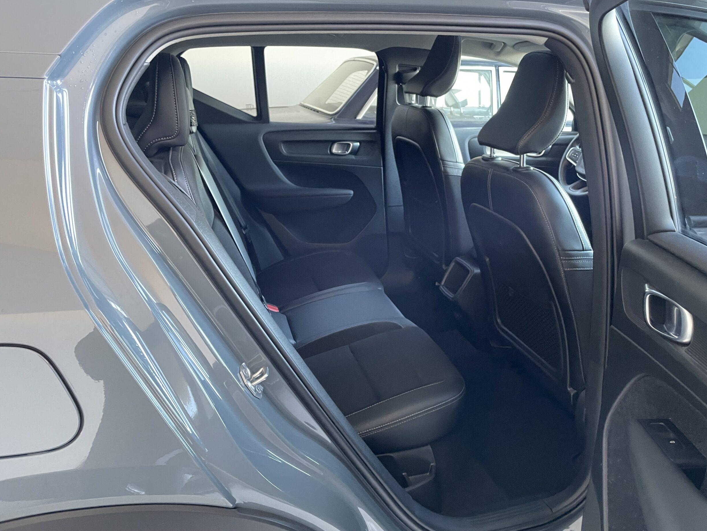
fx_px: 551
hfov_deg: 65.3
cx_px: 365
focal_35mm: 27
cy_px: 258
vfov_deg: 51.4
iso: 640
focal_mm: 4.2
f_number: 1.6
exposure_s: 1/30
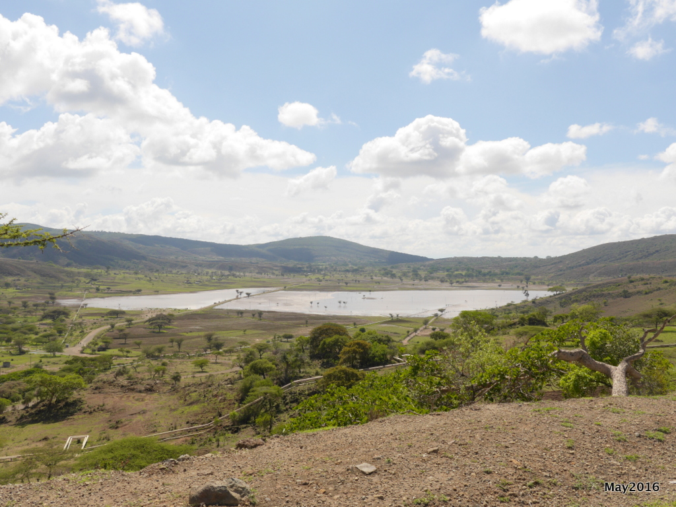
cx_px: 338
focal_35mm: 30
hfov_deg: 60.0
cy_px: 254
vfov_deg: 46.8
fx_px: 586
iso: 200
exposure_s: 1/640
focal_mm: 15
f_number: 8
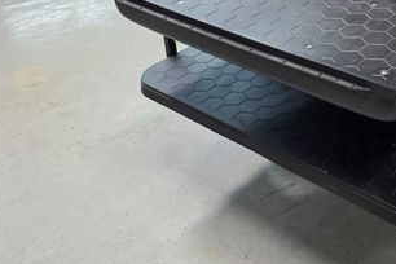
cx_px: 374
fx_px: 550
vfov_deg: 25.4
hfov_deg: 36.5
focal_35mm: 50
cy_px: -12
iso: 250
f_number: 1.7
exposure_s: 1/120
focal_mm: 6.3
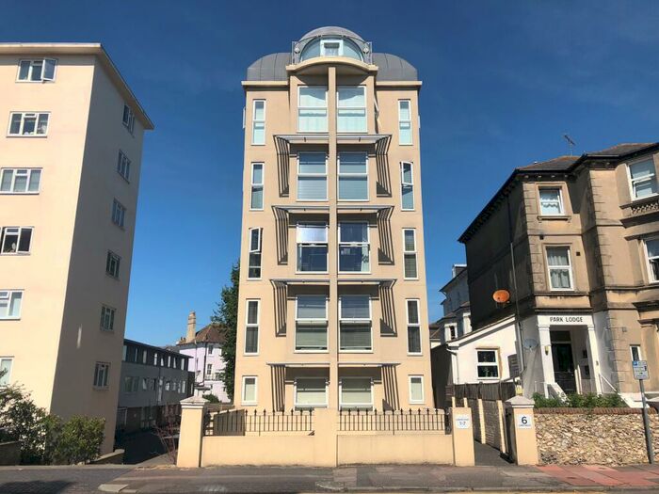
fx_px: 533
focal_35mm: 28
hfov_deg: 63.4
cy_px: 247
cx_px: 330
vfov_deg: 49.7
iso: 20
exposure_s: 1/3690
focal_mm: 4
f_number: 1.8
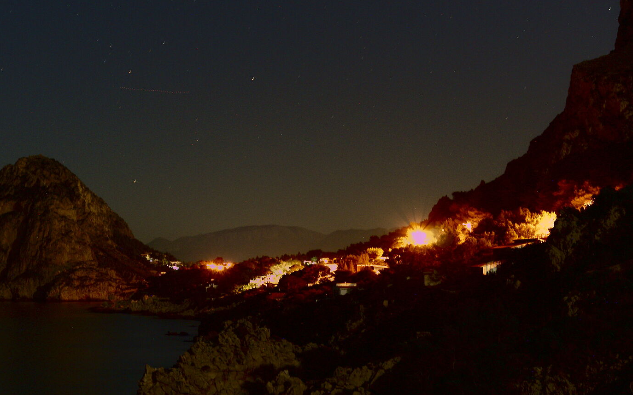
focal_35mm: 89
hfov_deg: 22.9
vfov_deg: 14.7
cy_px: 241
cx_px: 102
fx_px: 1535
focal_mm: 50
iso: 6400
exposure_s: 20
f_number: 5
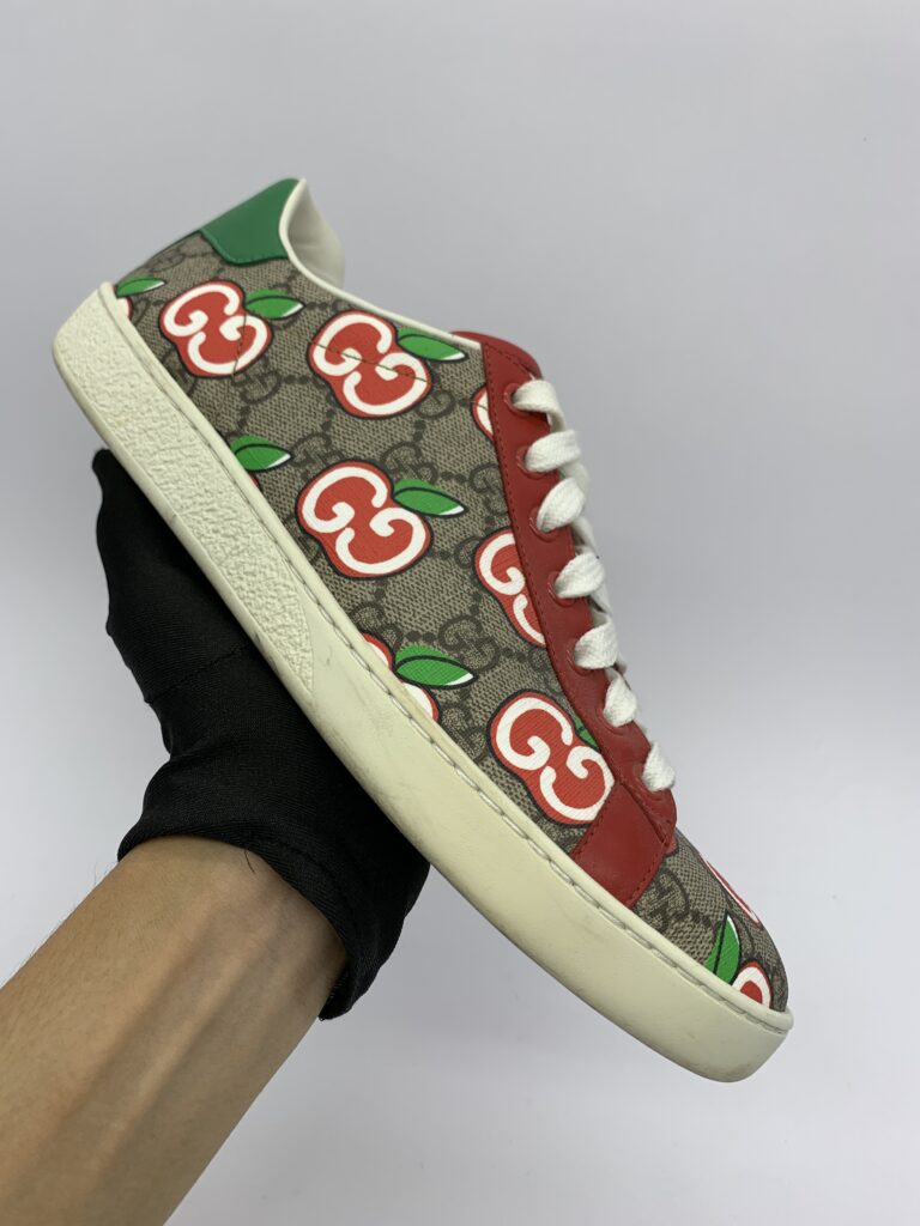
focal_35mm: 26
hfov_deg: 53.1
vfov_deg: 67.3
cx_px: 460
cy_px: 613
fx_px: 921
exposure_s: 1/132
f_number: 1.8
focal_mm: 4.25
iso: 25
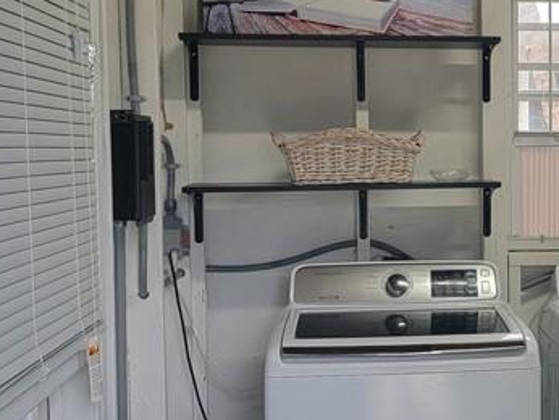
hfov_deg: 26.5
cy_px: 199
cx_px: 502
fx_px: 1147
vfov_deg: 20.7
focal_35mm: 71
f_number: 1.8
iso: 80
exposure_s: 1/120
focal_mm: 6.7
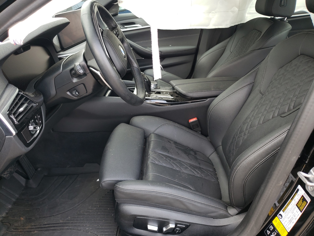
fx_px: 236
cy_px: 118
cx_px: 157
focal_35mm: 26
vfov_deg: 53.1
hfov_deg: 67.3
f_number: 1.5
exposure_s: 1/120
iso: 50
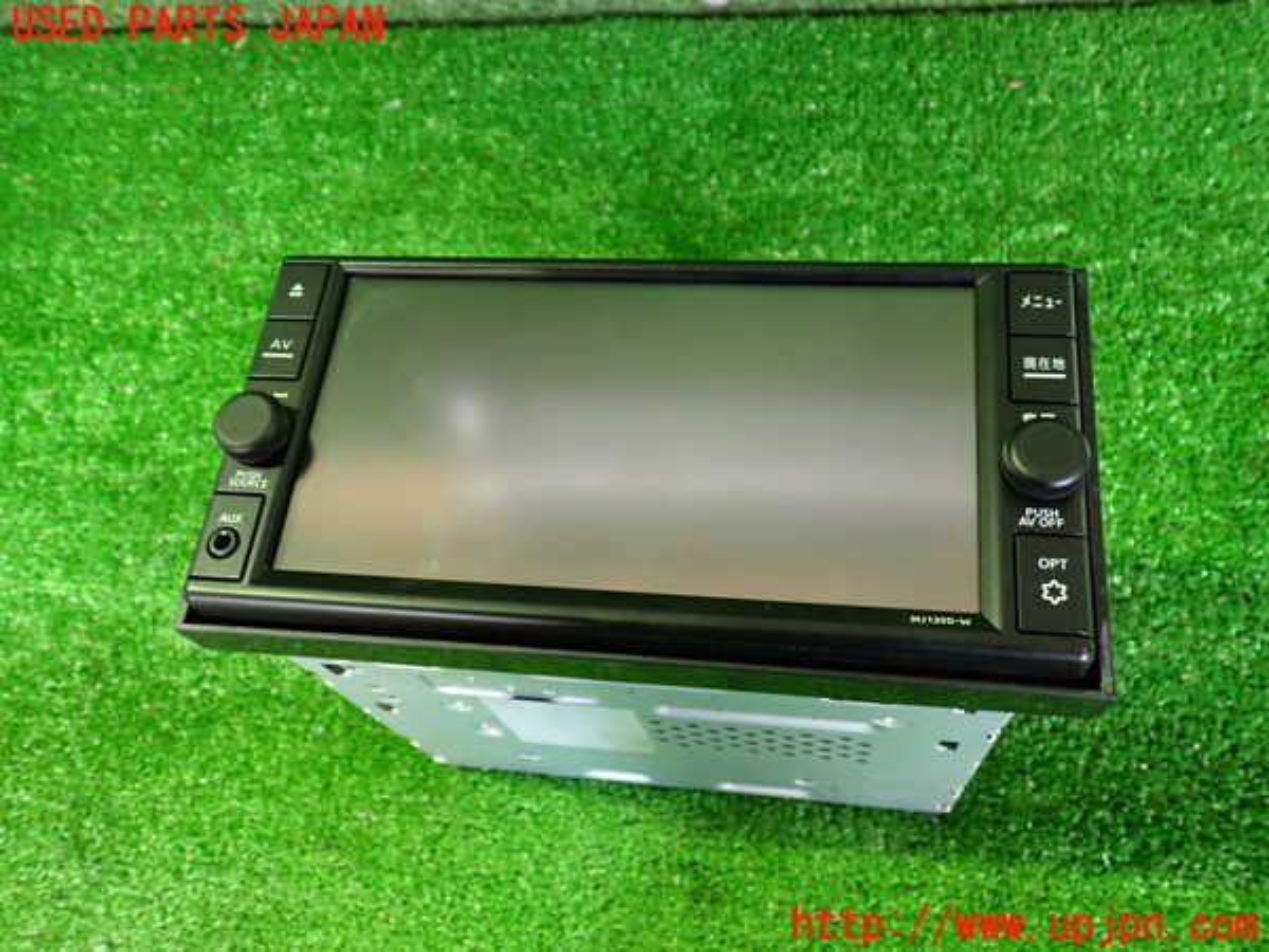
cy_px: 476
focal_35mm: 30
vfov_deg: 46.8
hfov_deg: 60.0
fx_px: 1100
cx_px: 634
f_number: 2.3
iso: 800
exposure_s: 1/25
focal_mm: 5.4
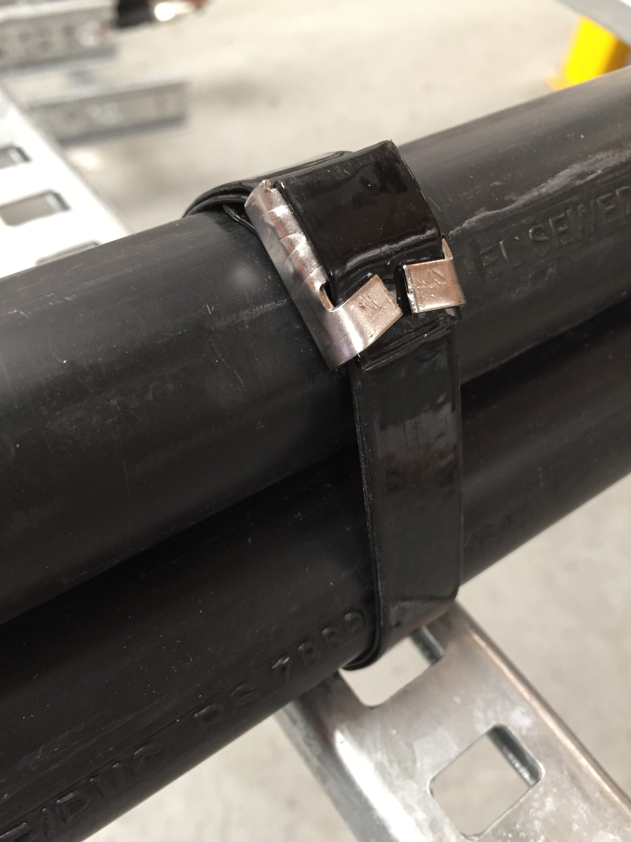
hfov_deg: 48.2
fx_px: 705
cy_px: 421
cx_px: 316
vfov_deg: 61.7
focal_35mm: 29
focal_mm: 4.15
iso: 200
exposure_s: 1/33
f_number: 2.2
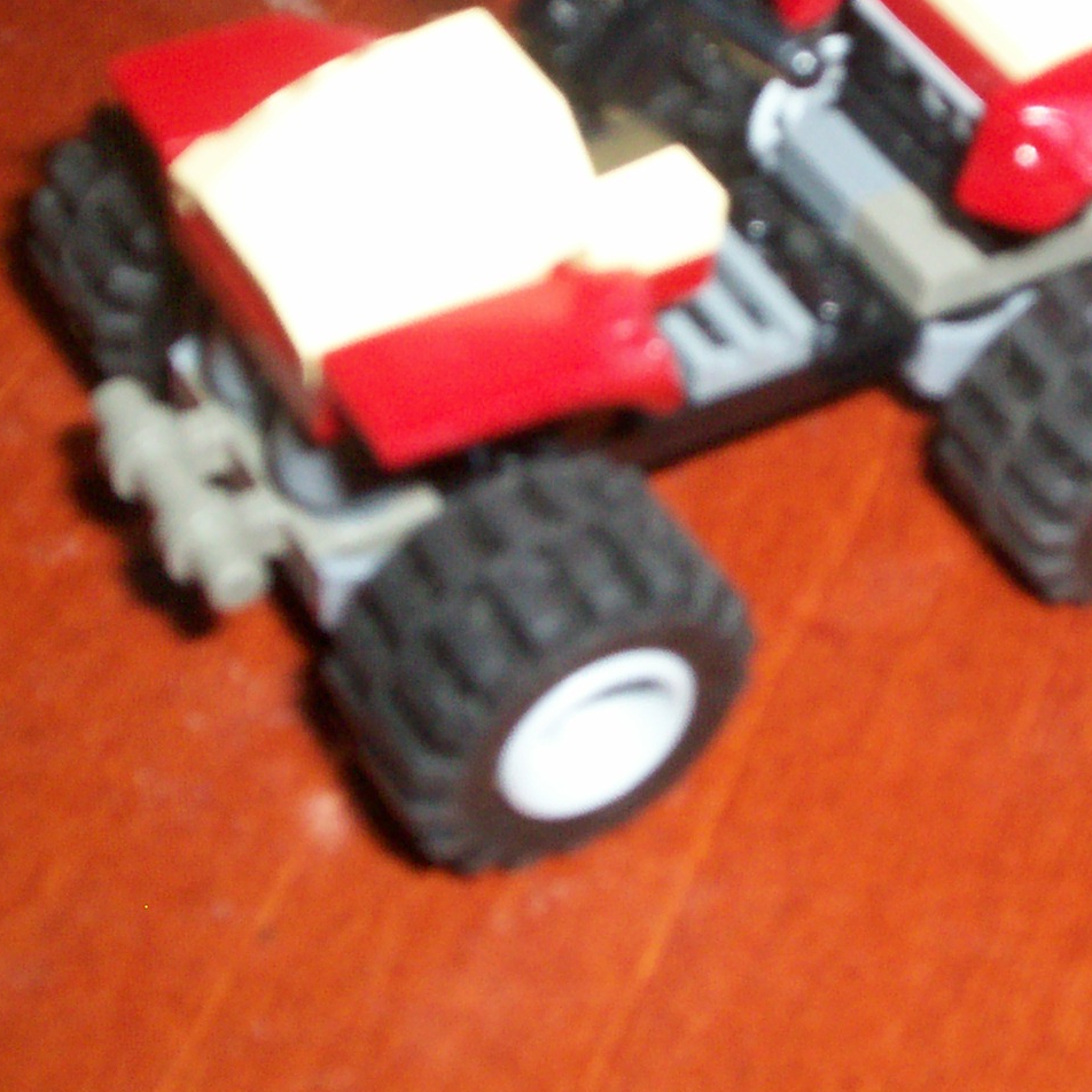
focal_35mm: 77
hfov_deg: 22.3
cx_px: 814
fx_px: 2748
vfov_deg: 22.4
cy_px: 421
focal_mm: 5.9
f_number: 4.5
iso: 140
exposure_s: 1/64
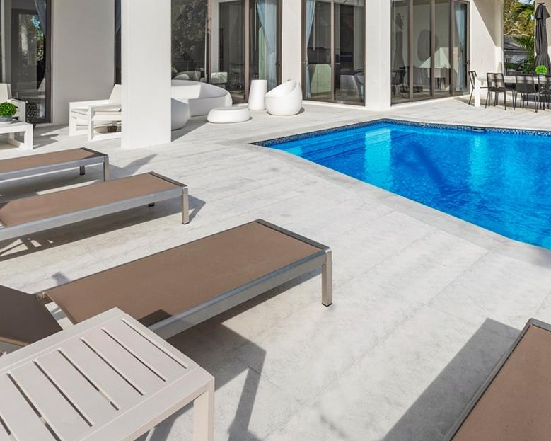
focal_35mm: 27
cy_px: 68
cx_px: 334
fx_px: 440
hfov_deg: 63.4
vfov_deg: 49.0
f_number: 13
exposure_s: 1/200
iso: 100
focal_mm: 14
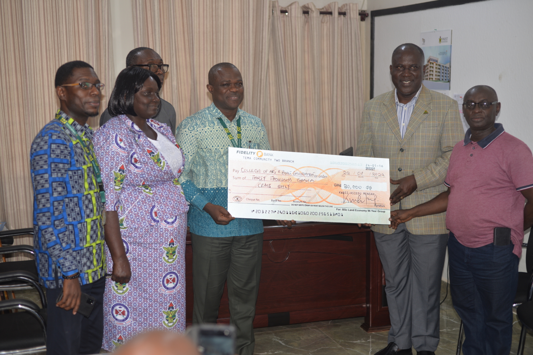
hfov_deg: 39.6
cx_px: 266
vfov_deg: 27.0
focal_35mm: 50
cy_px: 178
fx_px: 740
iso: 100
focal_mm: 50
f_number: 2.8
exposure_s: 1/60
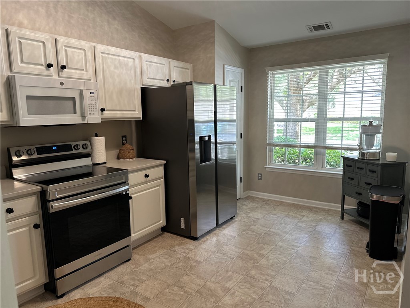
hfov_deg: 71.6
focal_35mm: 24
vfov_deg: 56.8
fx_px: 284
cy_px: 154
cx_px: 205
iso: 125
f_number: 1.78
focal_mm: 6.86
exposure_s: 1/60
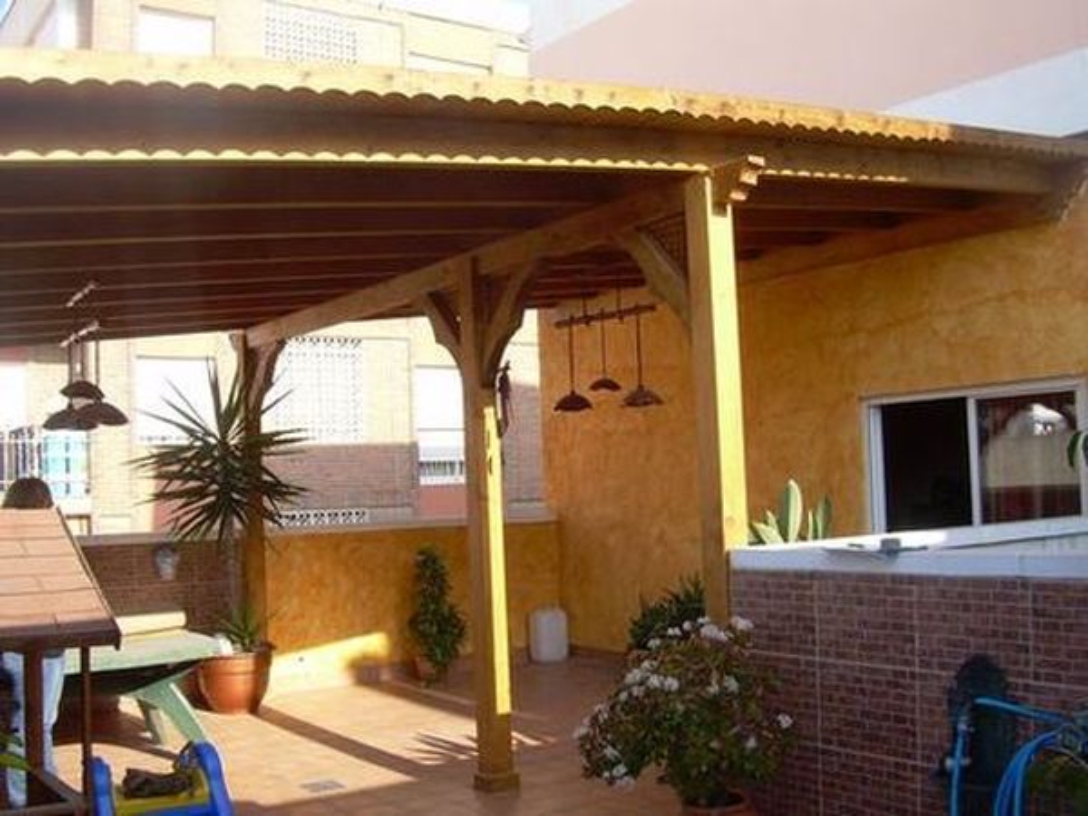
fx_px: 1194
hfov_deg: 49.0
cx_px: 544
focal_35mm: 38
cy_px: 408
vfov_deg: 37.7
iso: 50
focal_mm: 6.3
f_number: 4.6
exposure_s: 1/136
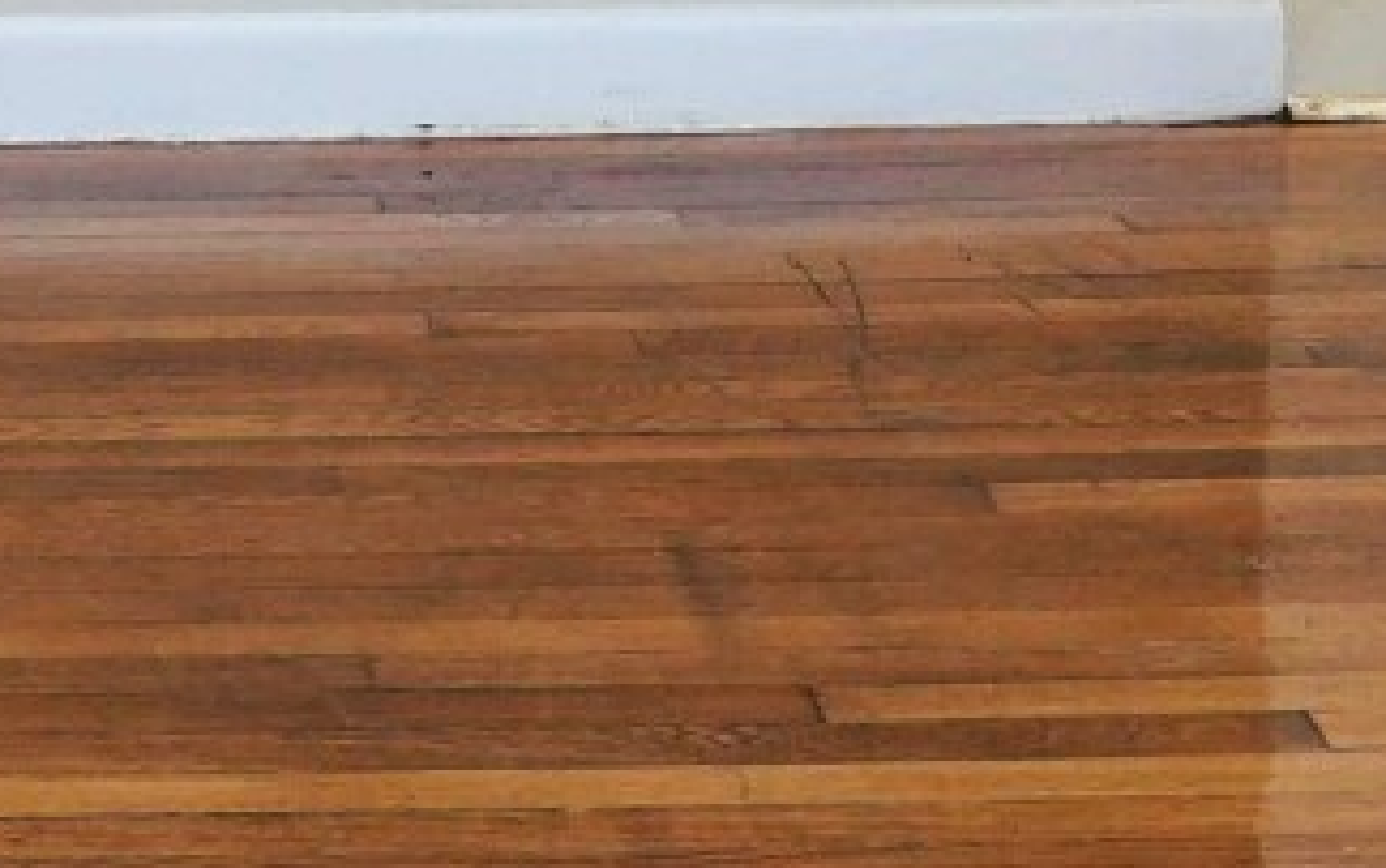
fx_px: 3893
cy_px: -855
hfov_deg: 19.9
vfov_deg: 11.5
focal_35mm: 103
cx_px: 175
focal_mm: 16
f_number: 6.3
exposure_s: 1/30
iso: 1250
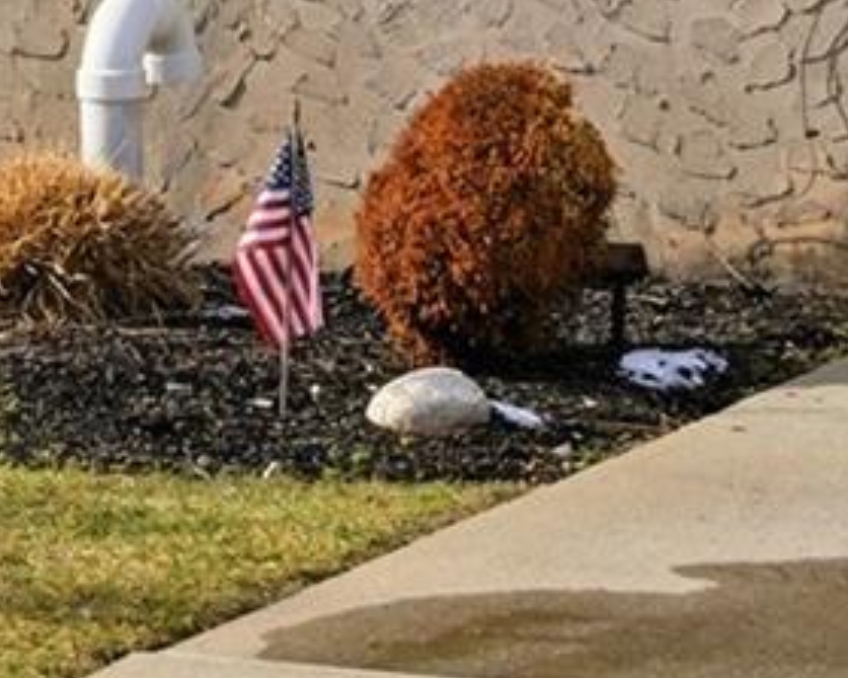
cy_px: -847
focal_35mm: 207
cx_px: 24
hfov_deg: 9.3
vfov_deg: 7.1
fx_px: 5193
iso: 250
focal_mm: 30
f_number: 9
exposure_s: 1/2500
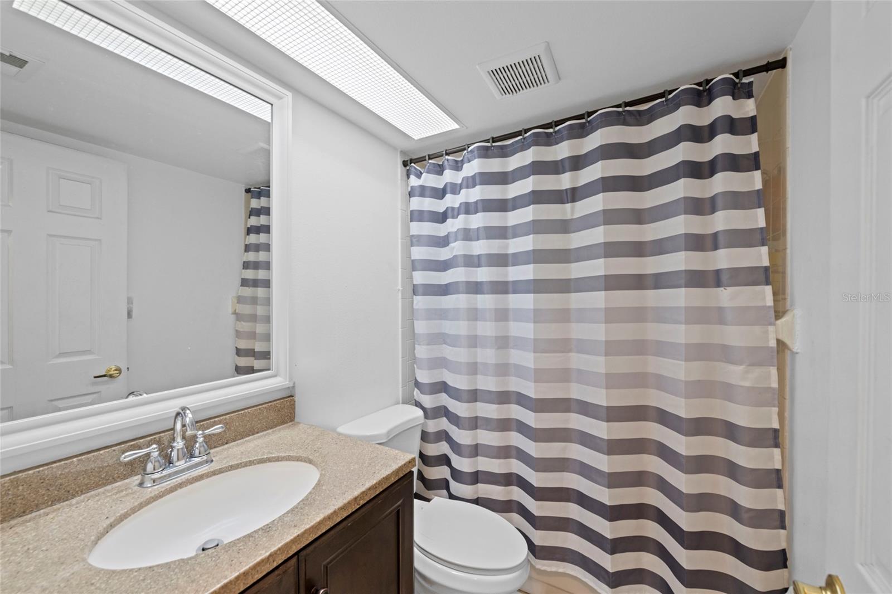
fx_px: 347
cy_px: 297
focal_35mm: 14
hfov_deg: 104.3
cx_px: 446
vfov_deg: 81.2
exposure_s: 1/5
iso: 800
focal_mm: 14
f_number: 8
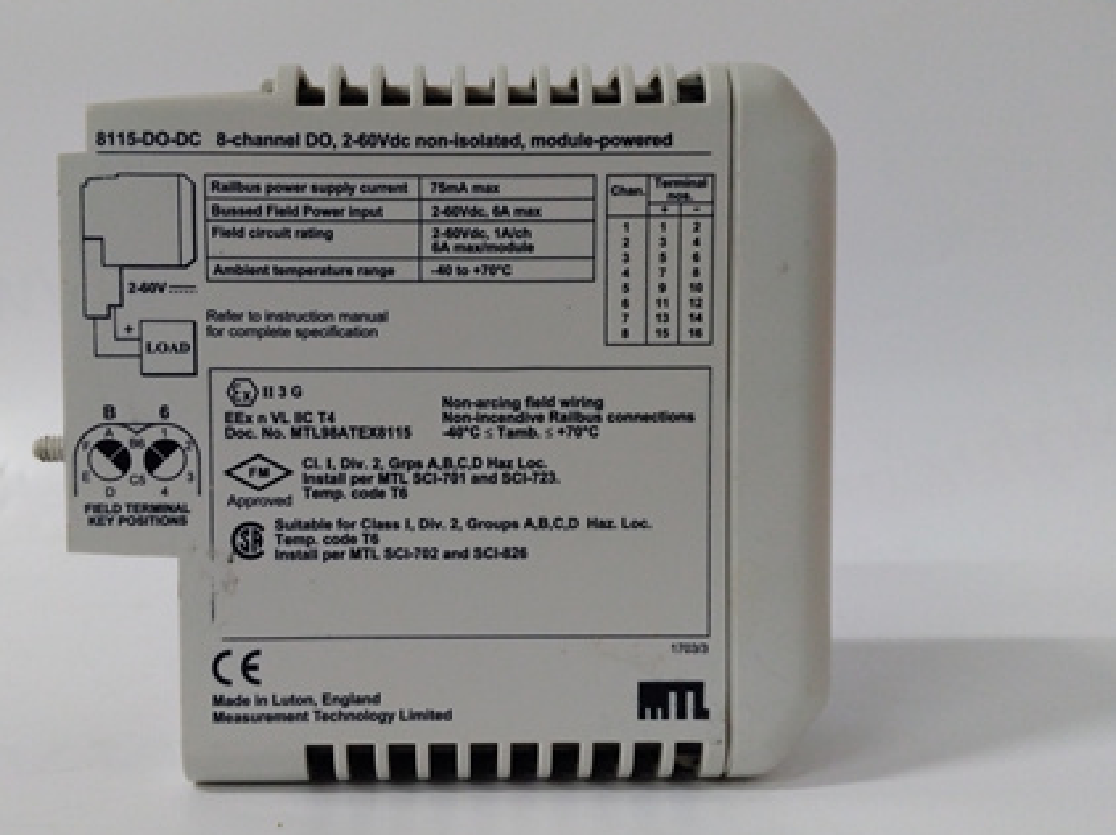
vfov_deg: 44.1
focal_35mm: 32
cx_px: 460
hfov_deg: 56.5
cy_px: 435
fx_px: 1031
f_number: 2
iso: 341
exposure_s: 1/33
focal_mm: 3.79
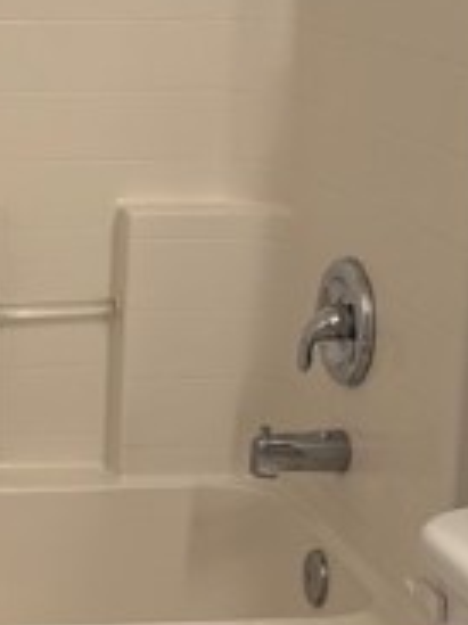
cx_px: -92
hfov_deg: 13.2
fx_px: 1967
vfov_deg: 18.0
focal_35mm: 109
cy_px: 171
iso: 64
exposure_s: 1/60
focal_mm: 5.96
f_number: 1.6
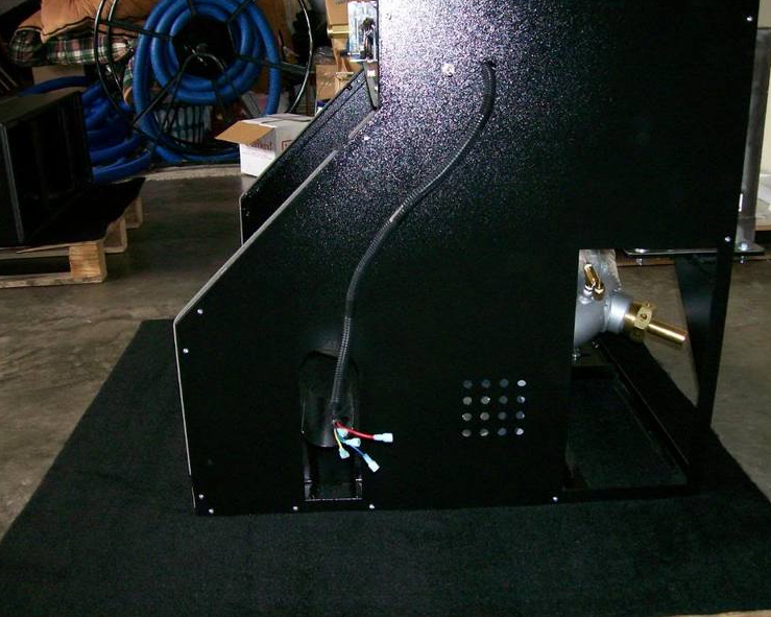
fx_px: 867
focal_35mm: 38
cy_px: 310
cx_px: 408
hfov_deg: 47.9
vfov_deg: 39.1
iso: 140
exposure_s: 1/64
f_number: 2.7
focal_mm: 6
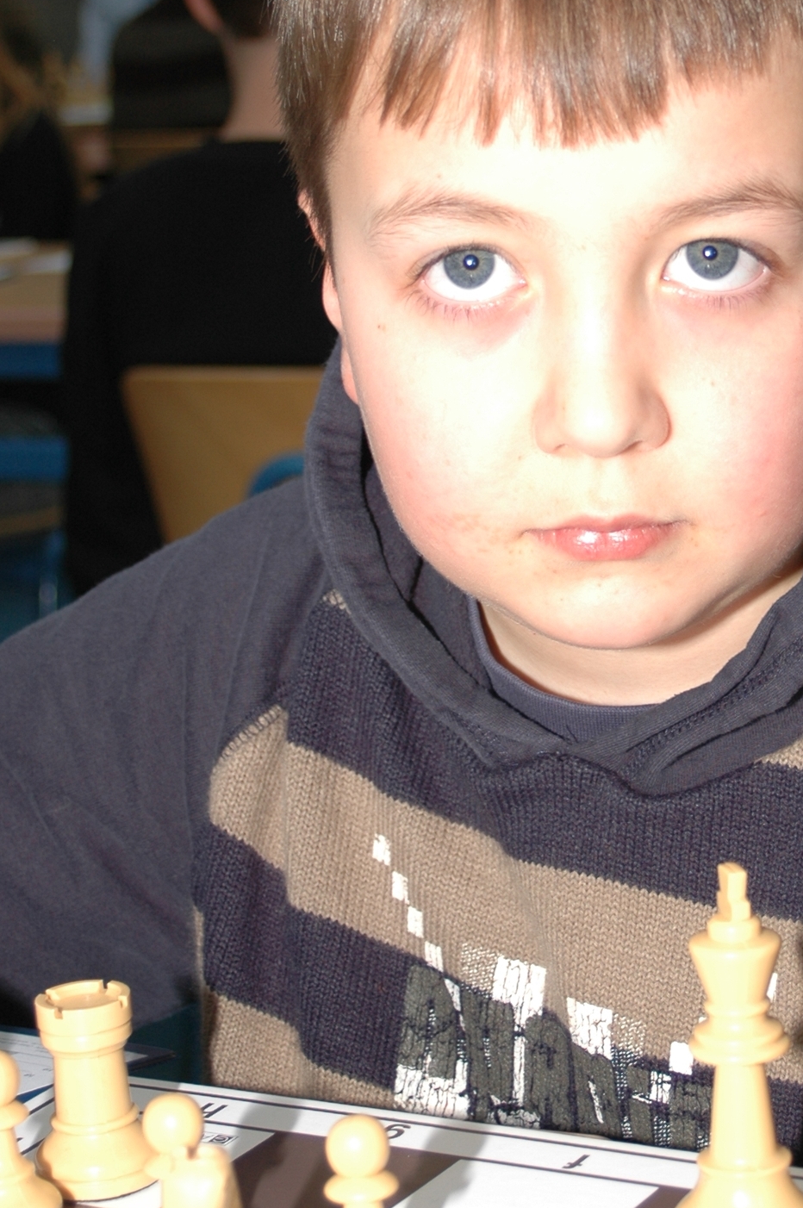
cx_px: 600
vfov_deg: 19.8
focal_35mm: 103
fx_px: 3453
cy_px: 498
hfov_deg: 13.2
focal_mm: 40
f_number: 5.3
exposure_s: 1/60
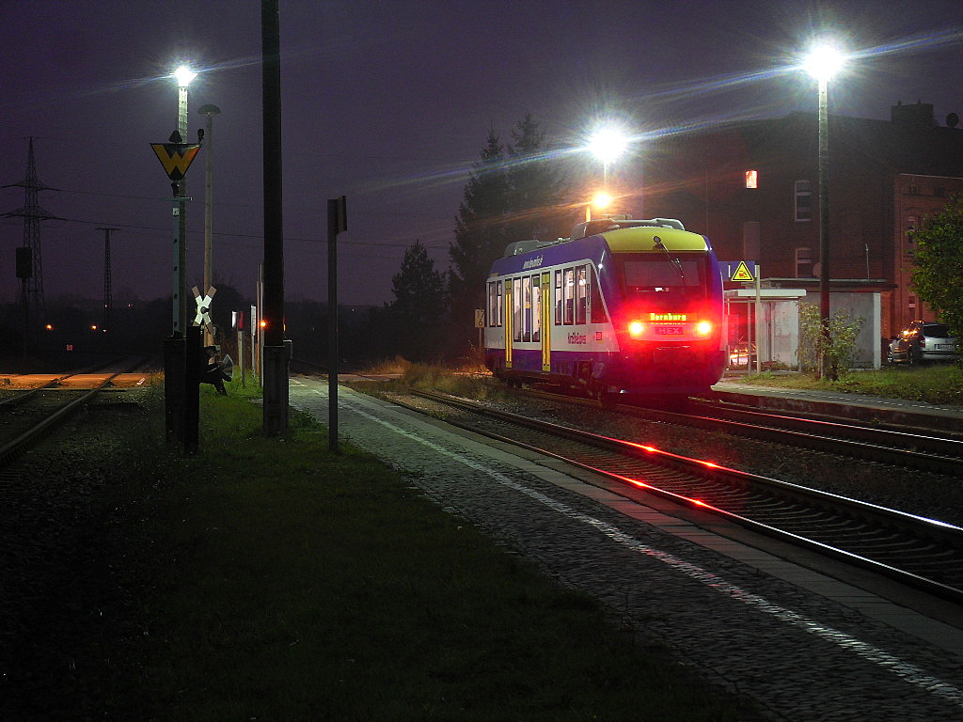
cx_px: 482
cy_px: 361
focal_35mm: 102
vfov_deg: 14.5
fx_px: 2838
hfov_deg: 19.3
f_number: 5.2
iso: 80
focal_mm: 18.1
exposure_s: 8
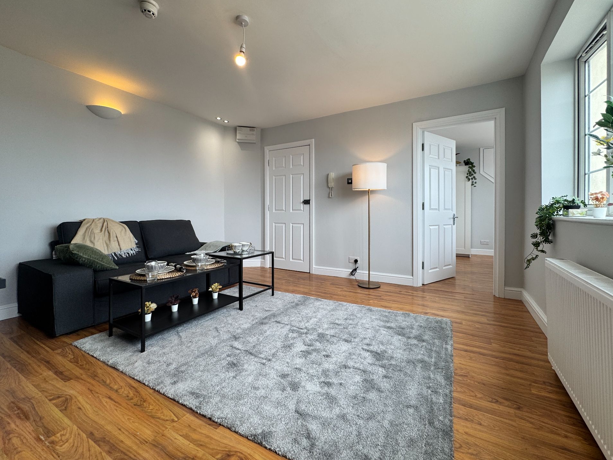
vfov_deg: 81.7
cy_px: 215
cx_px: 313
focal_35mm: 15
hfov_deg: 98.1
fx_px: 266
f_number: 2.2
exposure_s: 1/120
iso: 40
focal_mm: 2.22
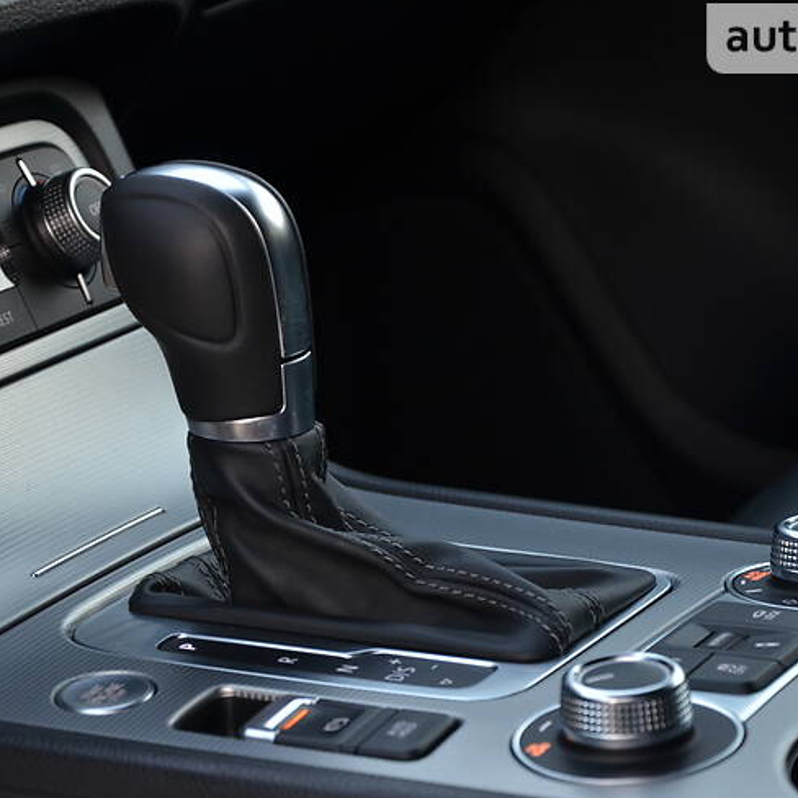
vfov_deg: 12.0
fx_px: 3808
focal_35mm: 146
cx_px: 312
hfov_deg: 12.0
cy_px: 417
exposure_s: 1/60
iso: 560
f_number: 5.3
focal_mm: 70
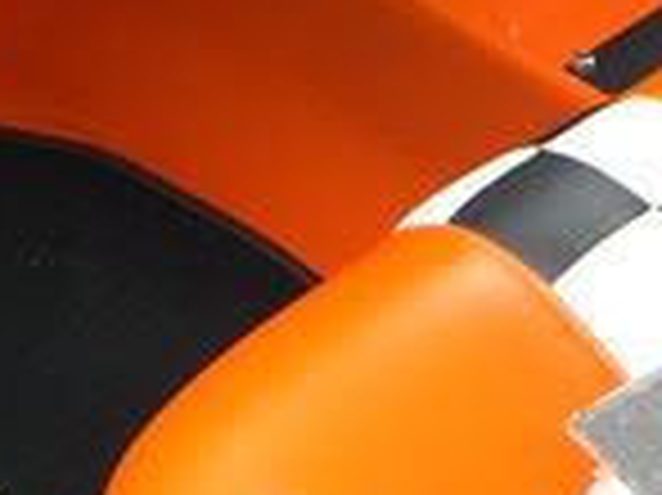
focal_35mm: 207
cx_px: 739
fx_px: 3955
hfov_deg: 9.5
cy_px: -256
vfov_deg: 7.1
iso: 100
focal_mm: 8
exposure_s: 1/181
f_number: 2.8
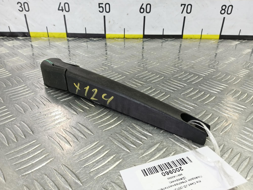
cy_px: 95
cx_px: 126
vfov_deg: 58.9
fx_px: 168
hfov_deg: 73.9
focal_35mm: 23
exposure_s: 1/50
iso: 147
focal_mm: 4.11
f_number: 1.6
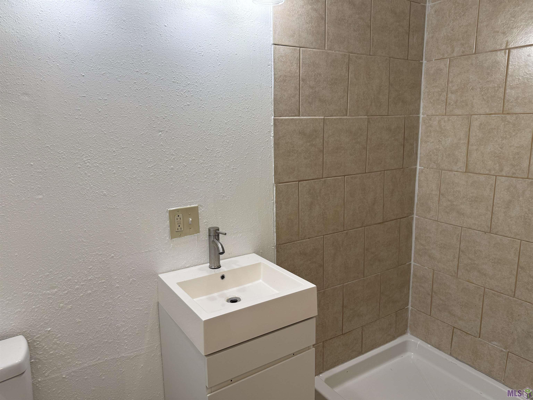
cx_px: 266
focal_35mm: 24
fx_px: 370
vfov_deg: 56.8
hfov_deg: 71.6
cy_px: 200
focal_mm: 6.76
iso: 100
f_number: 1.78
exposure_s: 1/120
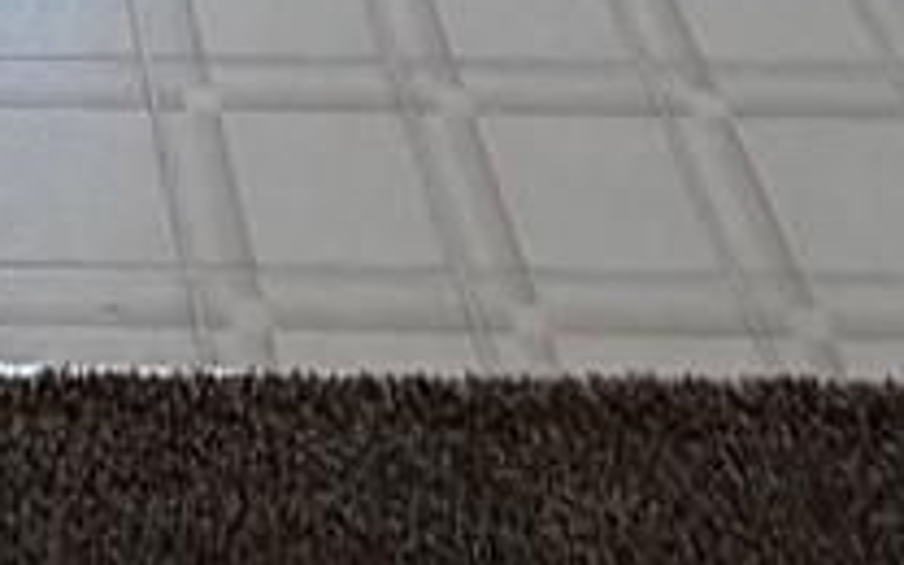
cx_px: -439
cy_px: -1760
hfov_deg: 16.7
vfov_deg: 7.5
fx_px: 2809
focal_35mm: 114
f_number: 2.2
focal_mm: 2.22
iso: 64
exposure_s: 1/121
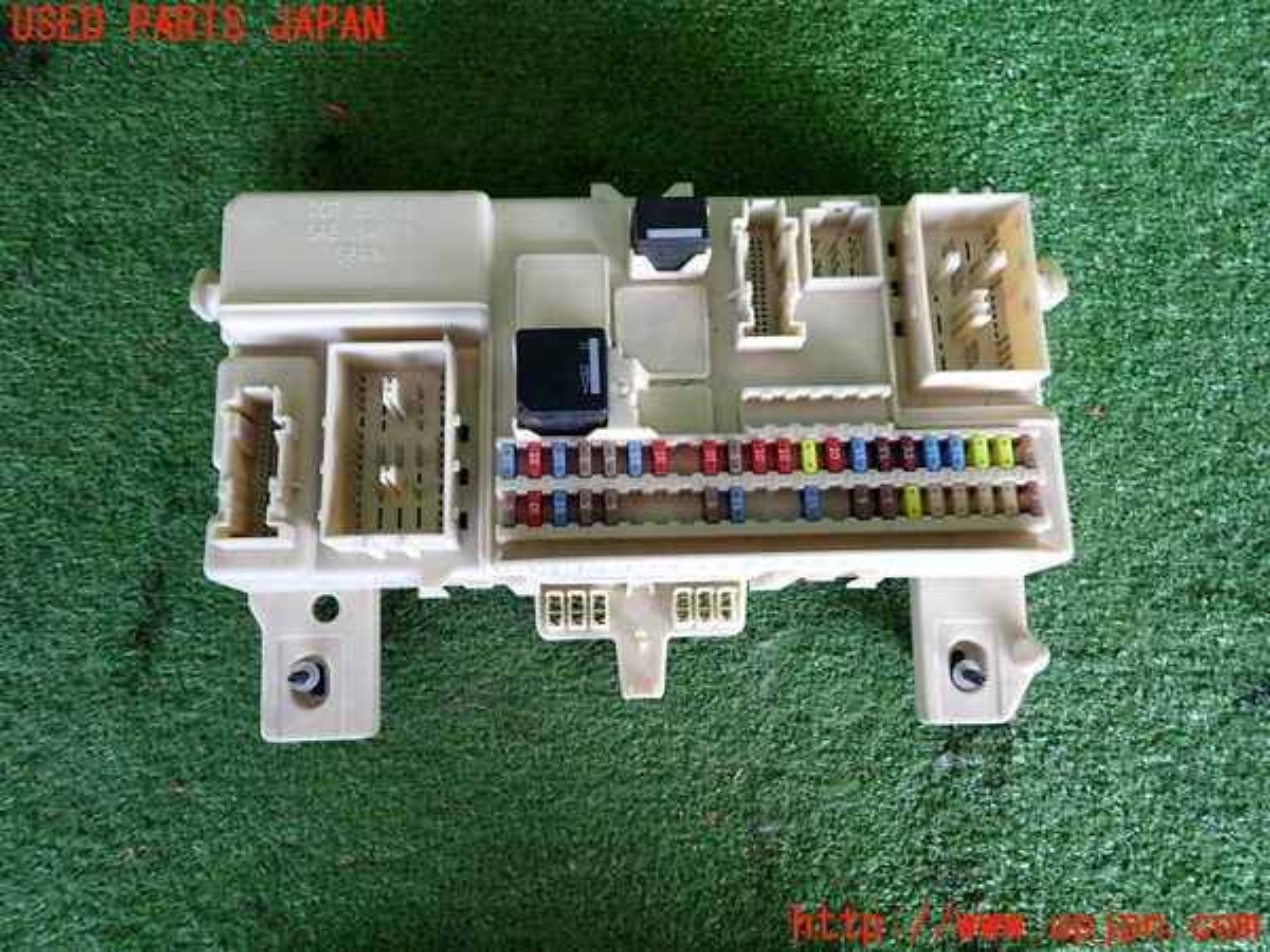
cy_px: 476
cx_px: 635
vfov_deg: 54.9
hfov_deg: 69.4
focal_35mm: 25
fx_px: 917
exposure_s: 1/100
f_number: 2
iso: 200
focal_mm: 4.5
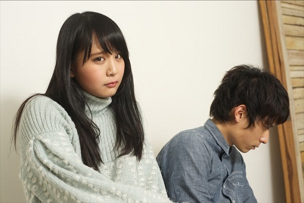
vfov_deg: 27.0
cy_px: 102
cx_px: 152
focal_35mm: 50
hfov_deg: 39.6
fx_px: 422
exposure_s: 1/125
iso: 320
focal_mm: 50
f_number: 4.5
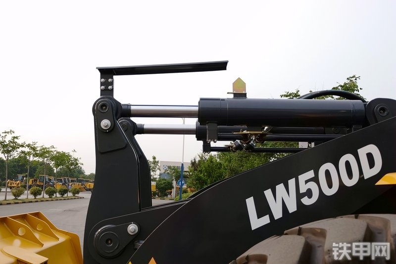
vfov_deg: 35.0
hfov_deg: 50.7
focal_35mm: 38
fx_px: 418
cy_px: 132
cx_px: 198
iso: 100
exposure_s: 1/550
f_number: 4.5
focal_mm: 25.6
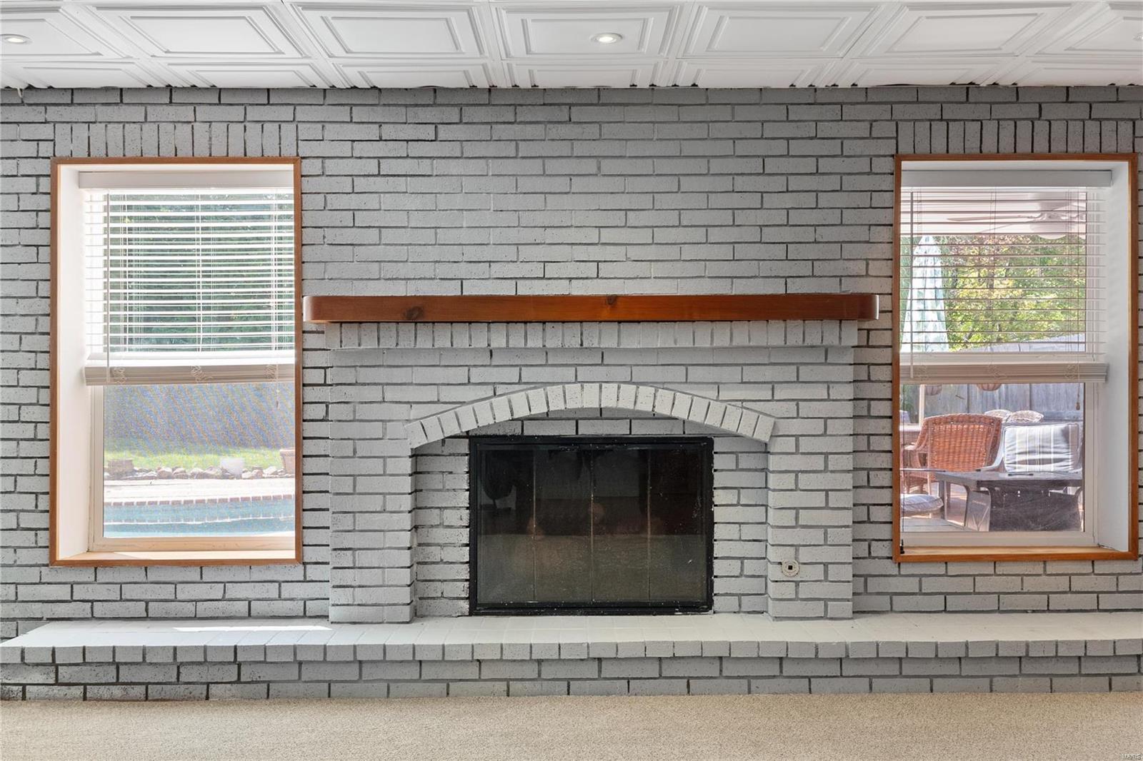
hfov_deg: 53.1
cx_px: 572
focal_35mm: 36
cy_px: 380
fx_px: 1143
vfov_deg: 36.9
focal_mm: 18
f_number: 6.3
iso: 400
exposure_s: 1/15
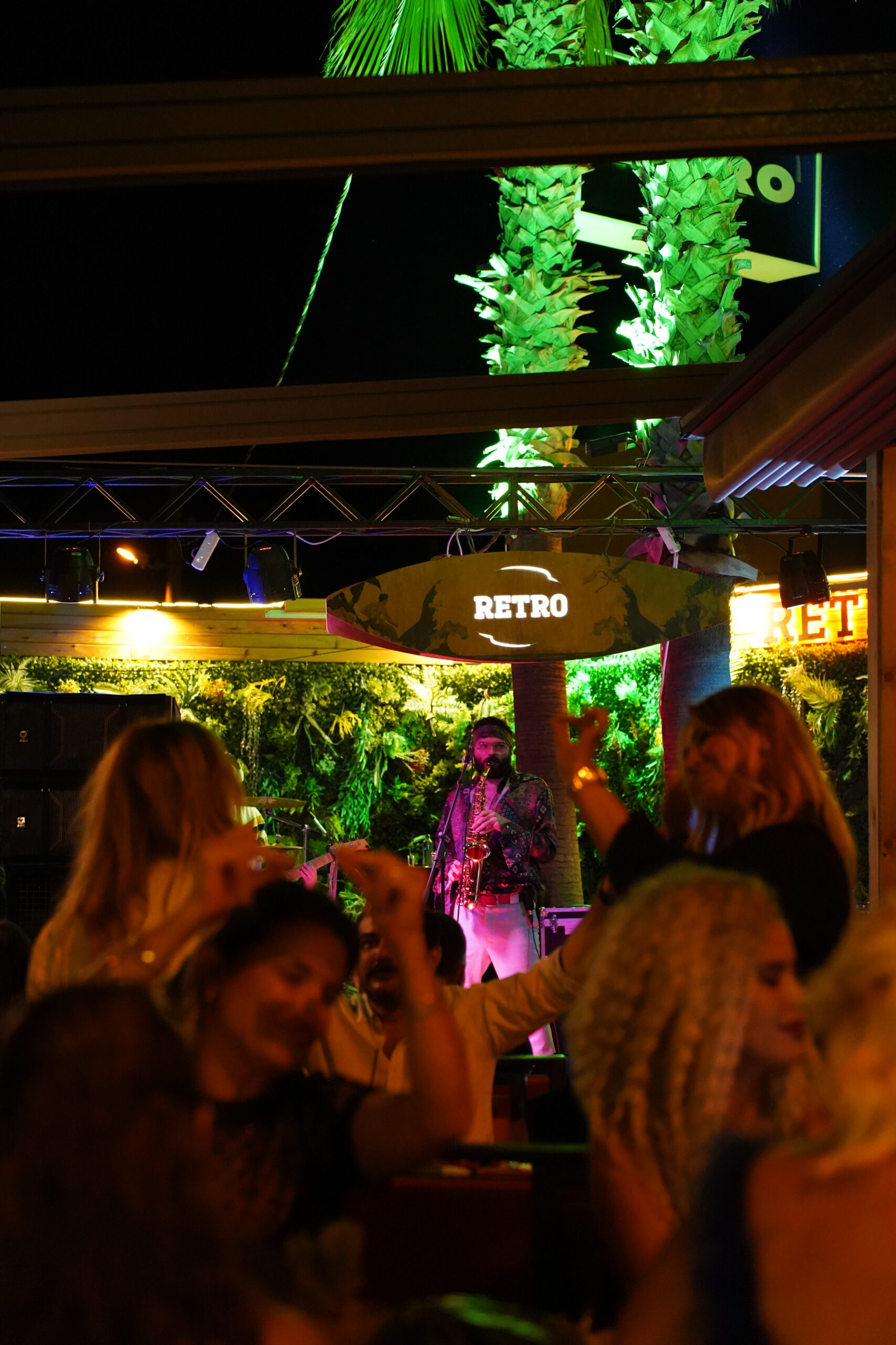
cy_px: 672
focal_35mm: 75
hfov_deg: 18.2
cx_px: 448
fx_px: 2799
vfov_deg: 27.0
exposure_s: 1/100
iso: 8000
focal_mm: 75
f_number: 3.5
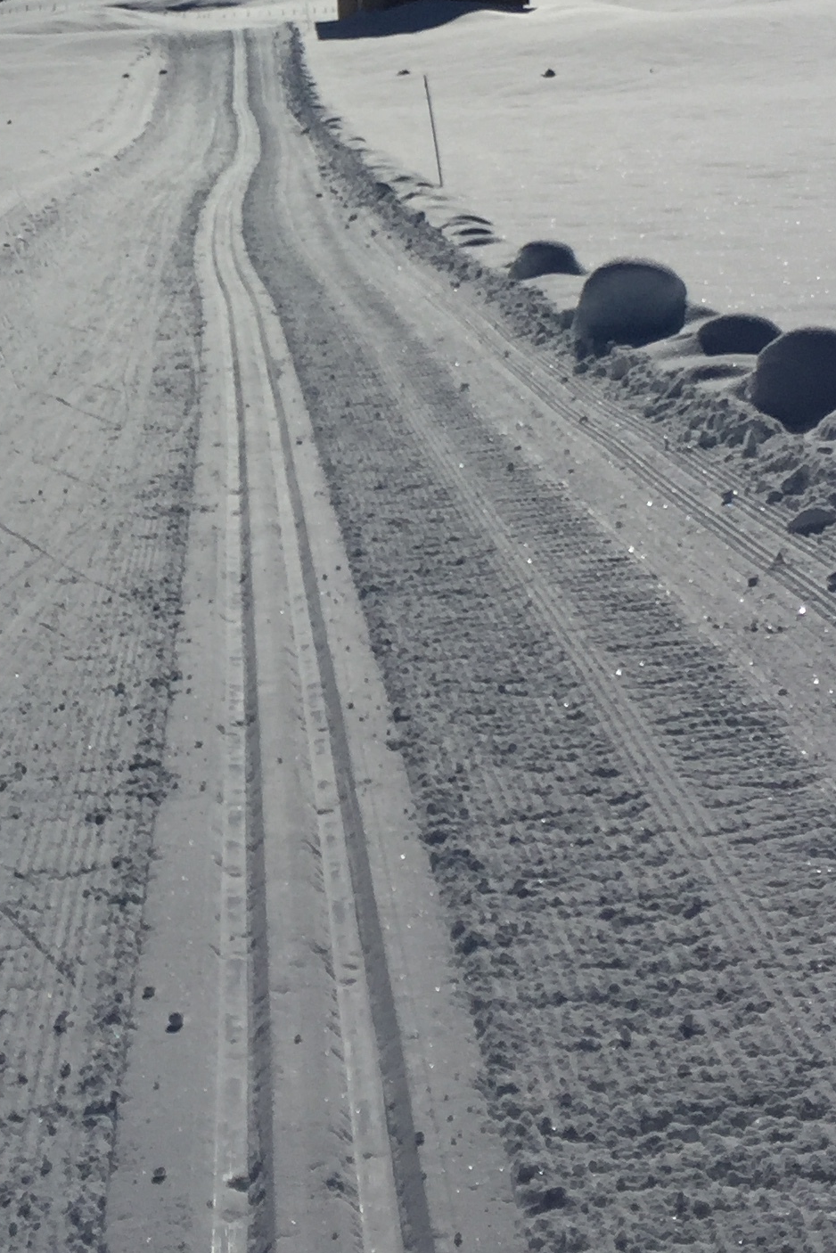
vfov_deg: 28.0
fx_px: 2437
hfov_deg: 19.1
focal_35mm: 70
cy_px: 189
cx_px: 79
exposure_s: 1/20000
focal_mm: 4.15
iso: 32
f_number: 2.2
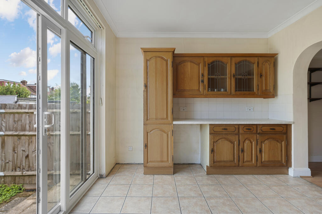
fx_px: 156
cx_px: 161
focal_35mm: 18
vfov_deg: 68.8
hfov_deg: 91.7
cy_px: 107
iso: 200
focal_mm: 17.5
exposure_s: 1/1.67
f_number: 16
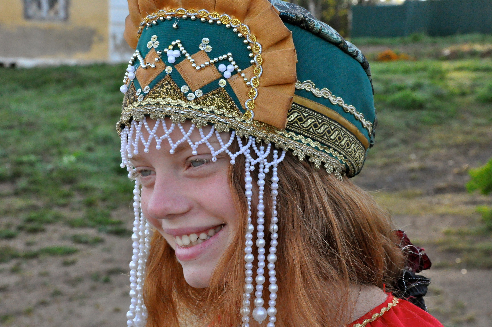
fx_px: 1638
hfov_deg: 17.1
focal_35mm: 120
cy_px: 164
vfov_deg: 11.4
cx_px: 246
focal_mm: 80
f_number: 18
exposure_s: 1/250
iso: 3200
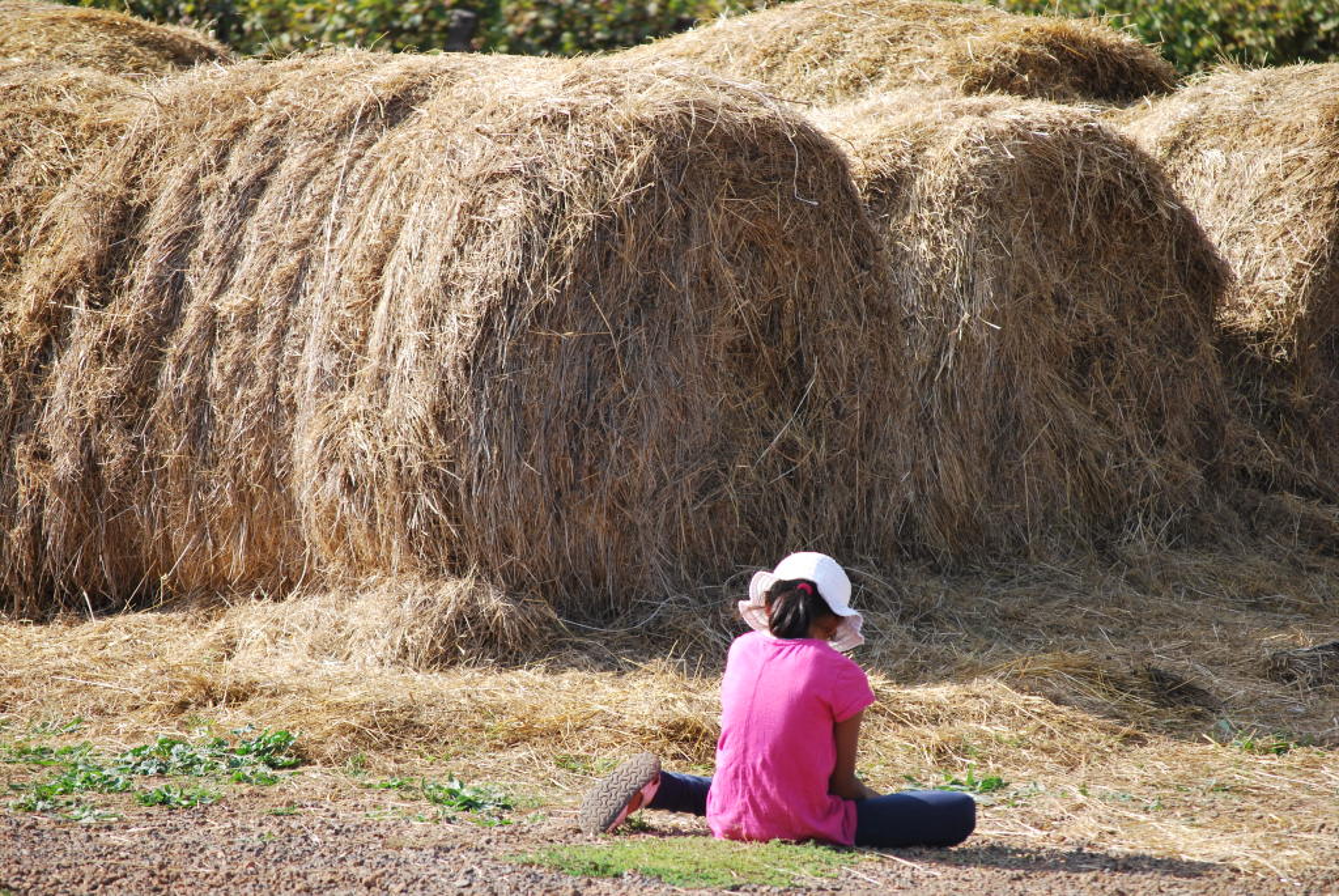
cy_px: 448
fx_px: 7539
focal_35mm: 202
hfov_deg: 10.1
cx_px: 670
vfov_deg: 6.8
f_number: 5
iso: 200
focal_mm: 135
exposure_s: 1/400
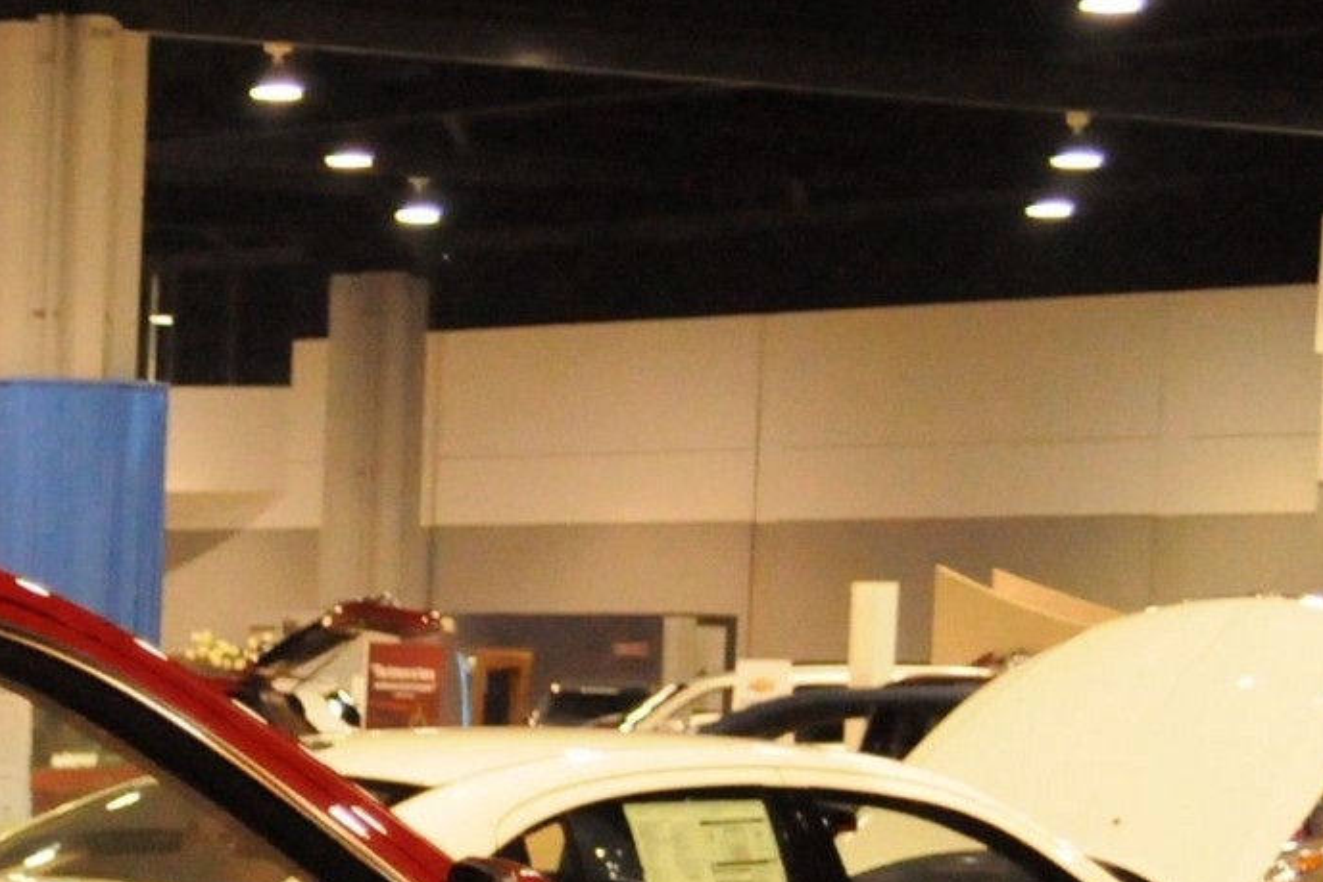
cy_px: 1396
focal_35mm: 174
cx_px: -799
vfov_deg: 7.7
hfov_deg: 11.2
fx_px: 6393
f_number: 4.8
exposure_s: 1/125
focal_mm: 32
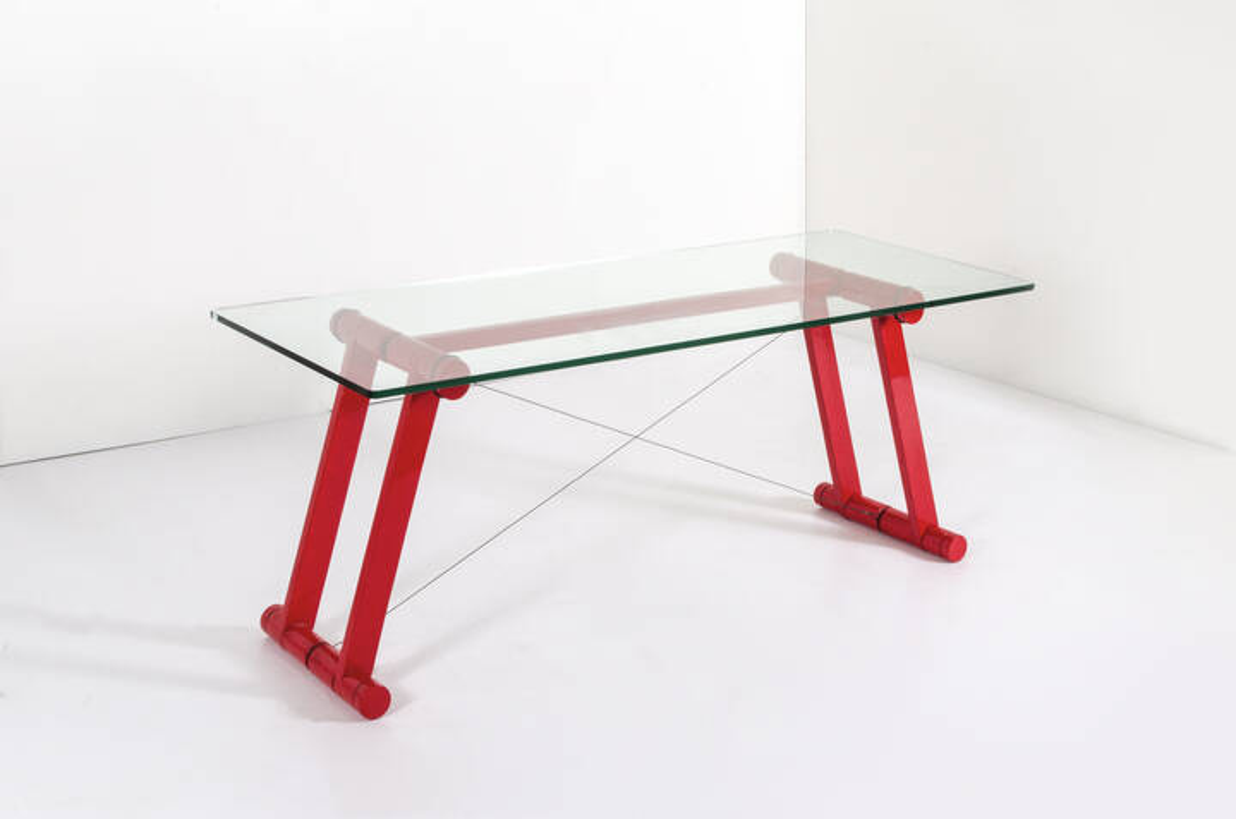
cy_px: 410
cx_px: 618
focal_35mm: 52
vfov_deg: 25.6
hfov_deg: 37.9
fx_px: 1799
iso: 125
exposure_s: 1/160
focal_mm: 35
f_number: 18
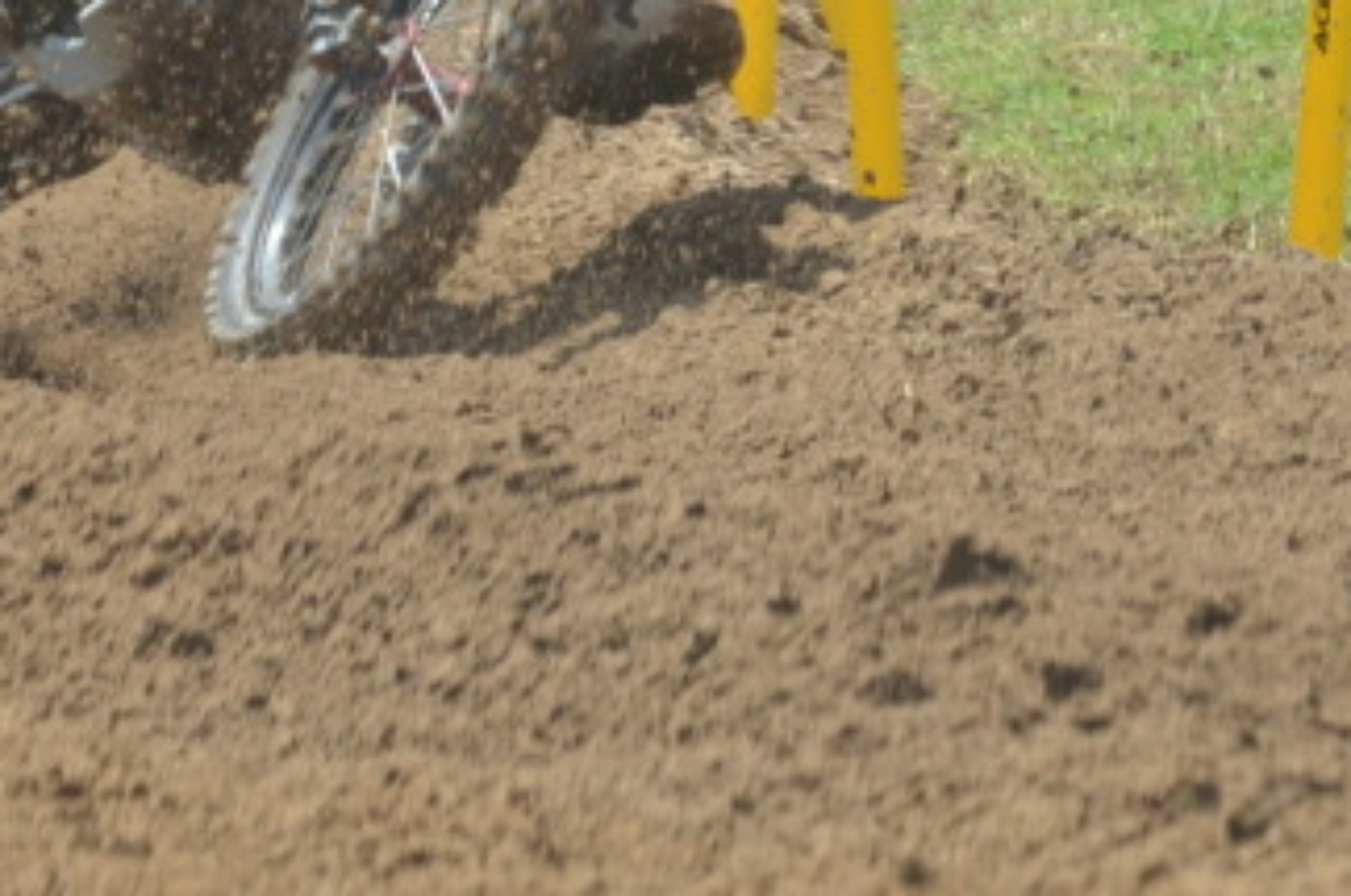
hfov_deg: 2.2
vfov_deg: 1.4
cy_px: -358
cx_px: 901
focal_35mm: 947
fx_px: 35485
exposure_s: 1/800
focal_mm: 200
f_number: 9
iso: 500
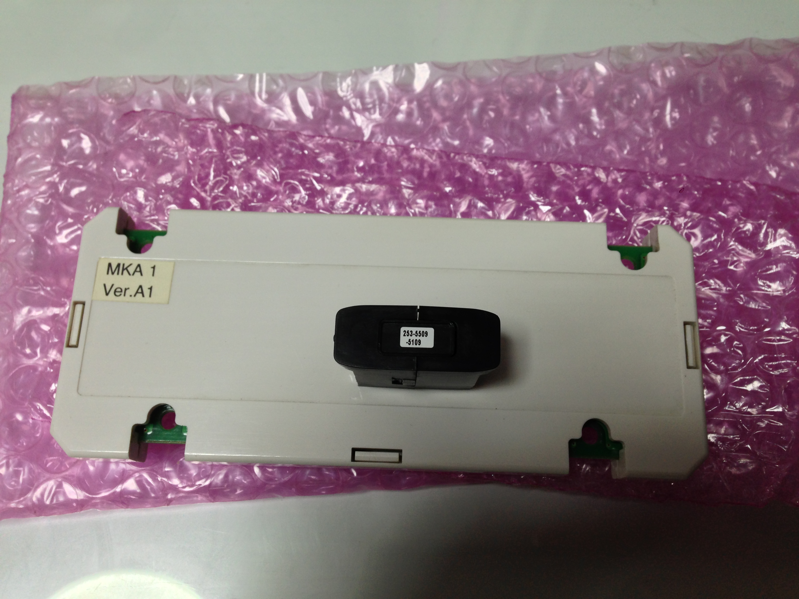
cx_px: 400
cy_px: 300
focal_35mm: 33
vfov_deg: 42.9
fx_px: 762
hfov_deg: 55.4
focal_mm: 4.13
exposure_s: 1/40
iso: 64
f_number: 2.4
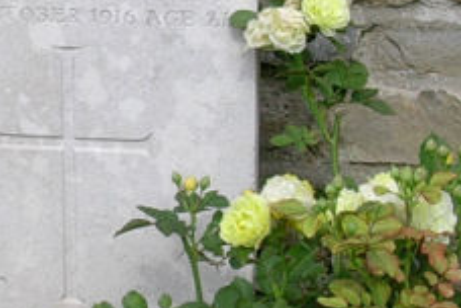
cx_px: -63
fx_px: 1575
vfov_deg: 11.1
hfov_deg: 16.1
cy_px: 128
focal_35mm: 123
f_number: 5.8
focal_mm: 6.7
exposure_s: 1/271
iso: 70
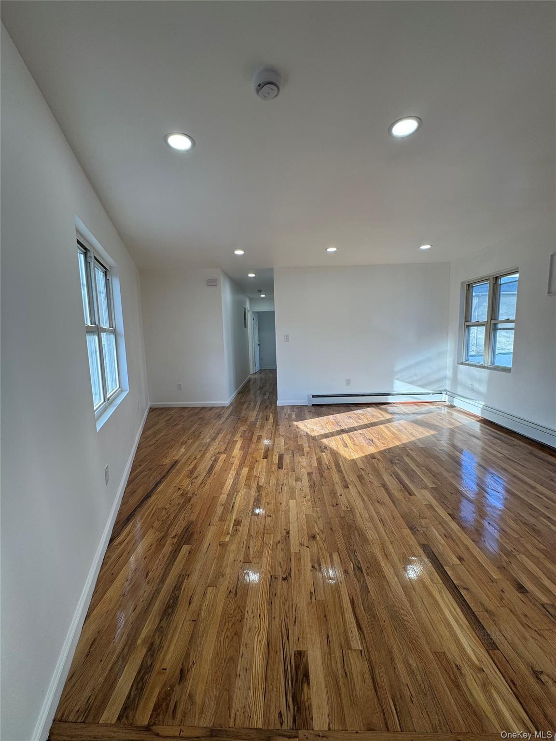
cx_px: 278
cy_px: 370
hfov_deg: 85.7
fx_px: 300
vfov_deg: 102.1
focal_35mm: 14
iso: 40
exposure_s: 1/133
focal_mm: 2.22
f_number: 2.2
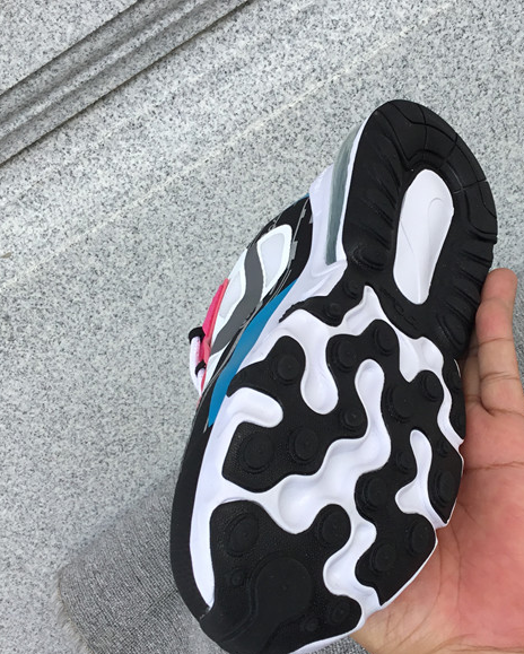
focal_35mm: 47
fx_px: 910
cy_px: 345
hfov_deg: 31.7
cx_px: 370
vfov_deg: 39.5
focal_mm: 3.3
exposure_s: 1/317
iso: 25
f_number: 2.4
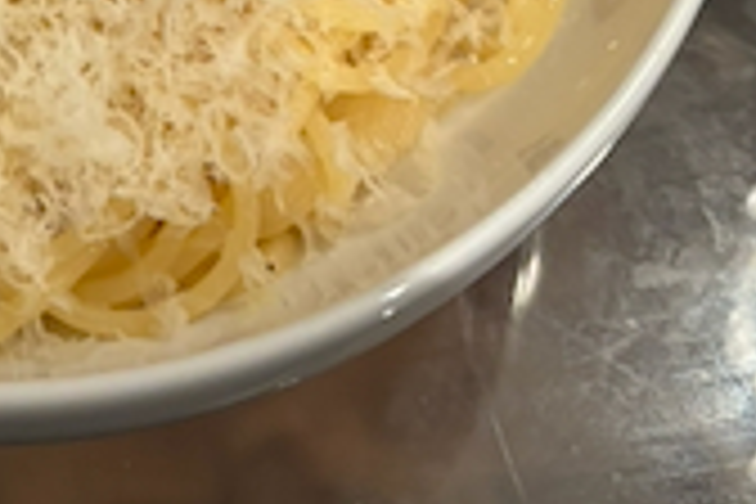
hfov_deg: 24.0
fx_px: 1701
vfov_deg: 15.4
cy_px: -274
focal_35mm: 81
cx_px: 9
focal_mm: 5.96
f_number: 1.6
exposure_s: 1/59
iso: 250
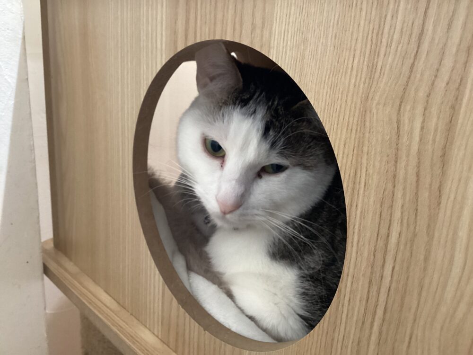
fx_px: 424
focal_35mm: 31
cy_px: 178
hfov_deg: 58.4
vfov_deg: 45.4
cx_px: 236
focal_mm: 3.3
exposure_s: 1/25
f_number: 2.4
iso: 400
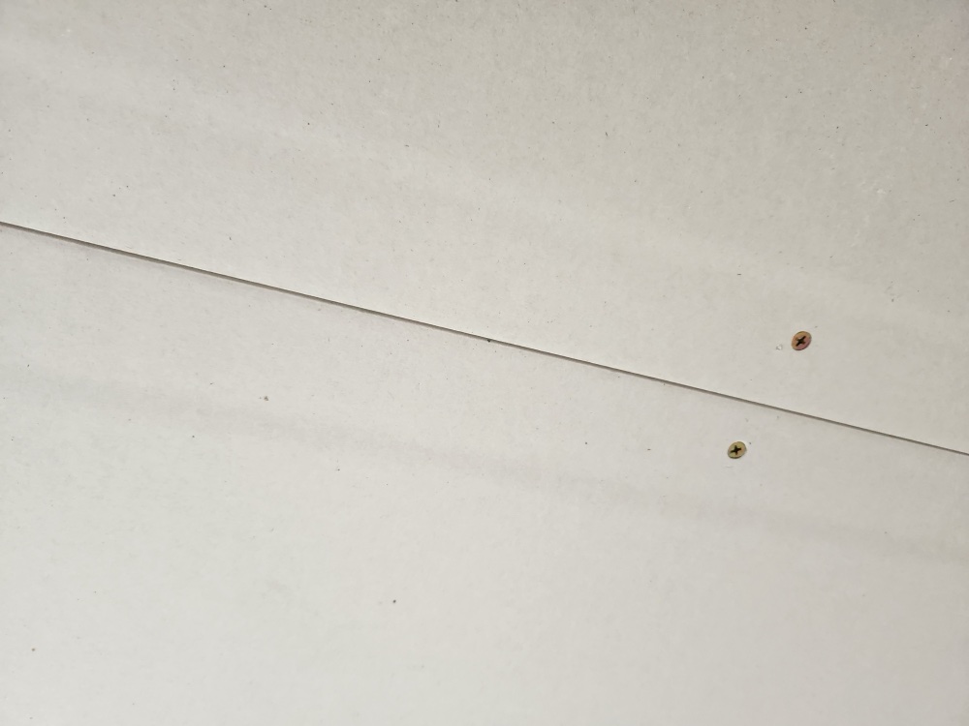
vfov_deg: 58.9
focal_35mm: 23
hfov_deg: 73.9
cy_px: 363
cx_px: 484
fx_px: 644
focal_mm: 5.4
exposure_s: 1/100
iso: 200
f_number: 1.8
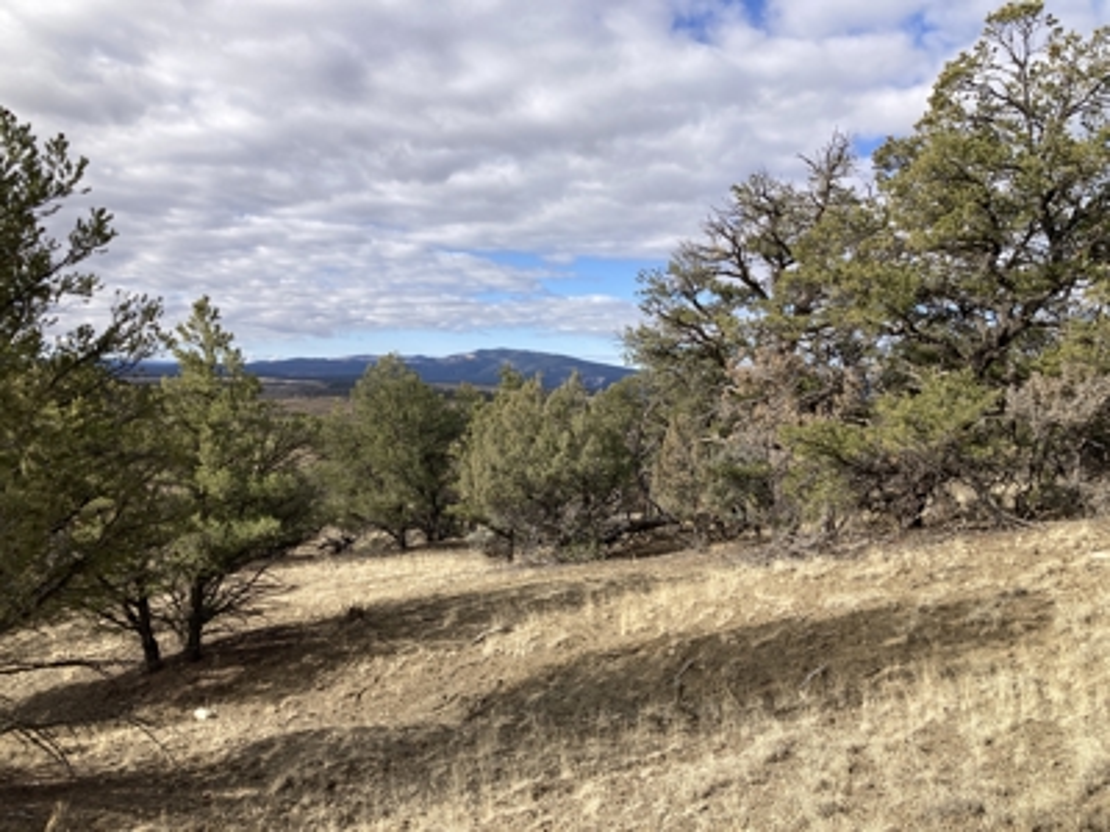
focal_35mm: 28
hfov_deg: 63.4
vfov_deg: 49.7
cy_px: 416
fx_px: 898
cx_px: 555
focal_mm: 3.99
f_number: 1.8
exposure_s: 1/1567
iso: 20
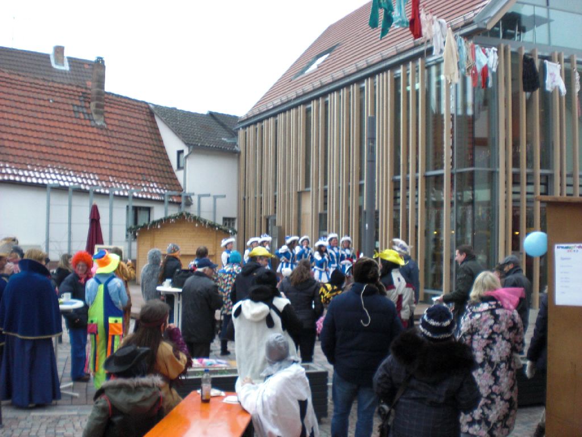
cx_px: 291
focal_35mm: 38
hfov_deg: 49.0
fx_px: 639
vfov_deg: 37.7
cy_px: 218
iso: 200
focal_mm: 6.3
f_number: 3.1
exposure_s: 1/100
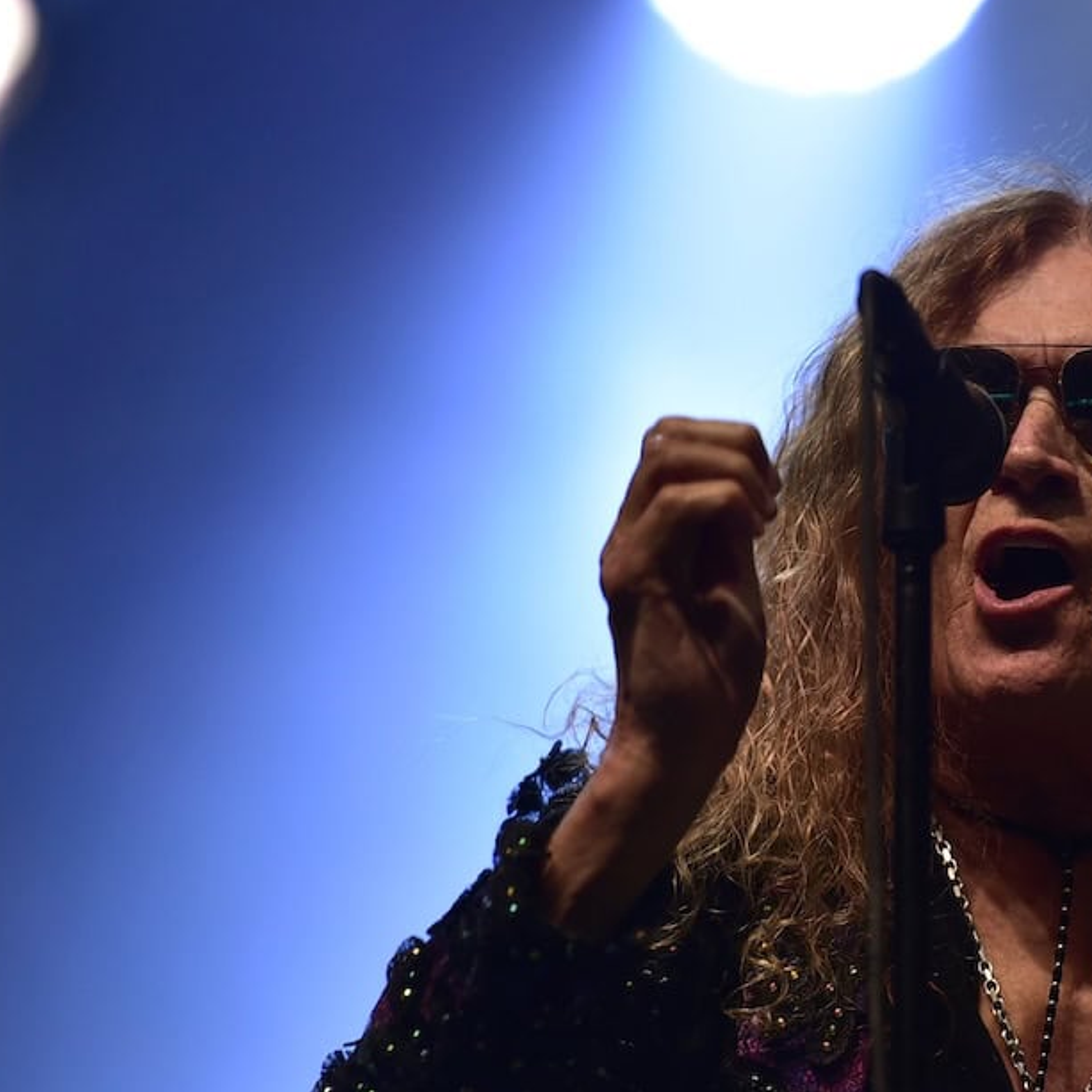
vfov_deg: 4.9
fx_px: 12849
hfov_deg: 4.9
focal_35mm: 360
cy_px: 668
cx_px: 1051
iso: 1250
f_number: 2.8
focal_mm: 200
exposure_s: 1/640
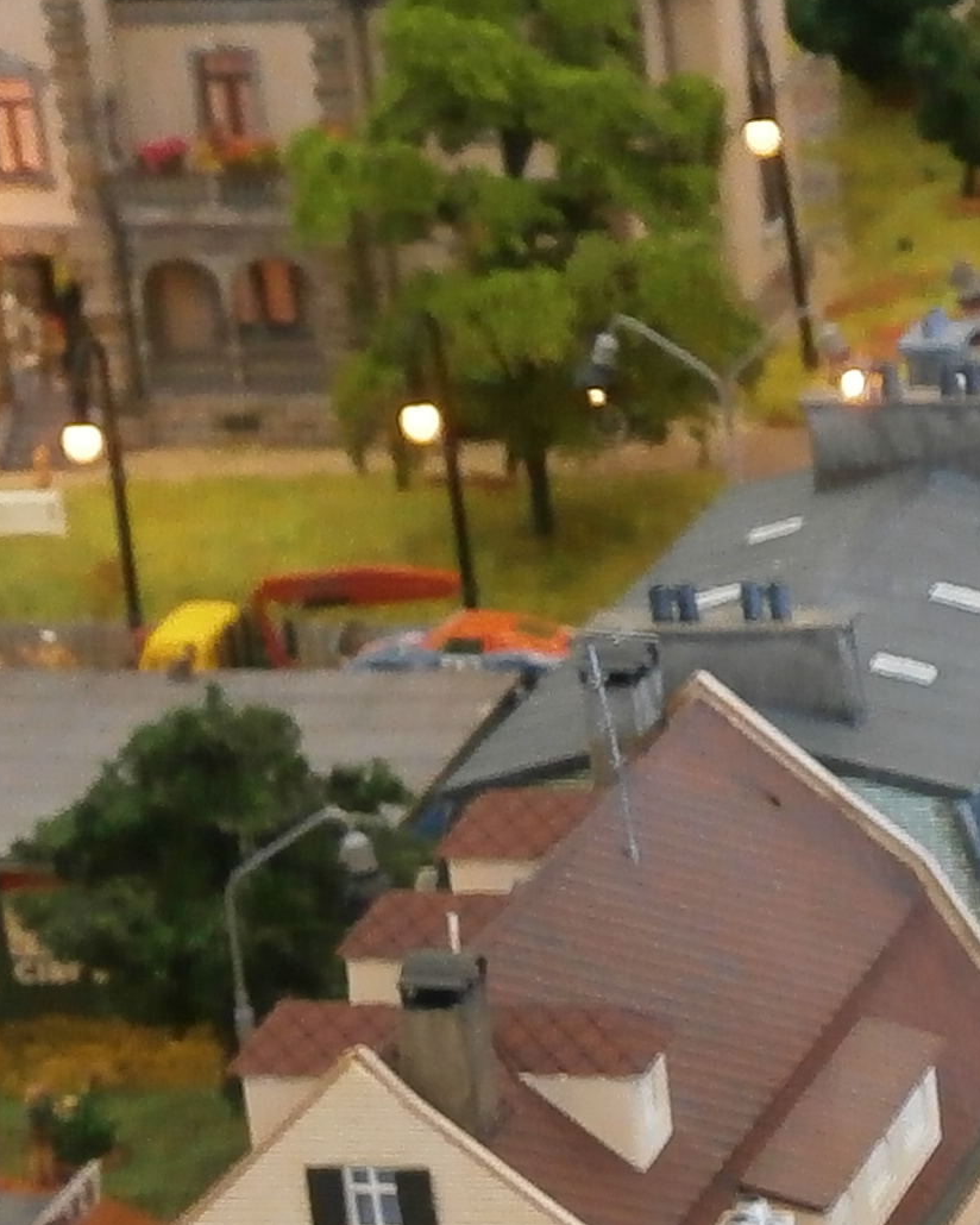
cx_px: 1860
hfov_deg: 7.8
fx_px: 6925
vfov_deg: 10.0
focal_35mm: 191
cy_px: 1336
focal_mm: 8.3
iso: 200
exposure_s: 1/10
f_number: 3.4
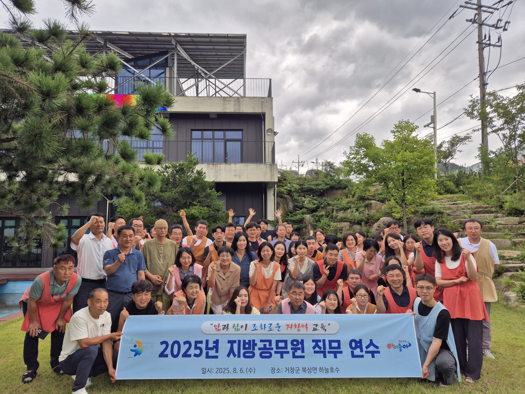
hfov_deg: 73.9
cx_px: 262
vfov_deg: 58.9
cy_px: 197
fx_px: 349
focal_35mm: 23
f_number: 1.8
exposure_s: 1/250
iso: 25
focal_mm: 5.4
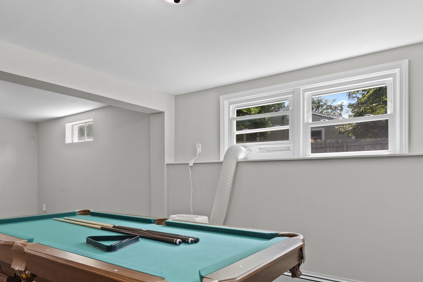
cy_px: 180
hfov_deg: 68.6
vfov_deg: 49.0
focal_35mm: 26
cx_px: 168
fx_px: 306
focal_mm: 15
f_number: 9
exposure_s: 1/30
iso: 4000
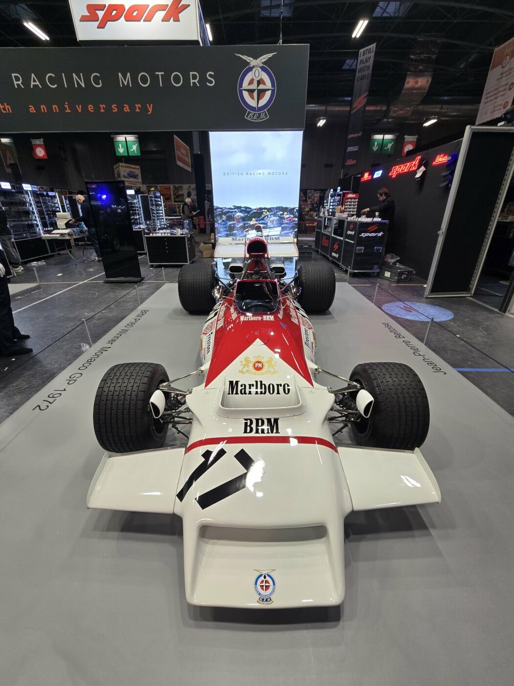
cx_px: 257
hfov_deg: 89.9
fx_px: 257
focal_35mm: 13
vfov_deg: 106.2
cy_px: 343
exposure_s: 1/109
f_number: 2.2
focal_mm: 2.2
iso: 50
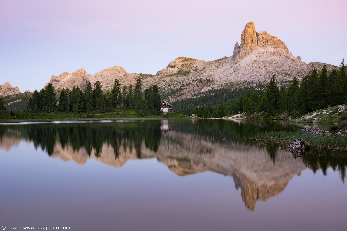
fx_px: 434
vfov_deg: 29.9
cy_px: 116
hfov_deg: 43.6
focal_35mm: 45
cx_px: 174
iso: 100
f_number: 9
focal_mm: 30
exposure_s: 10
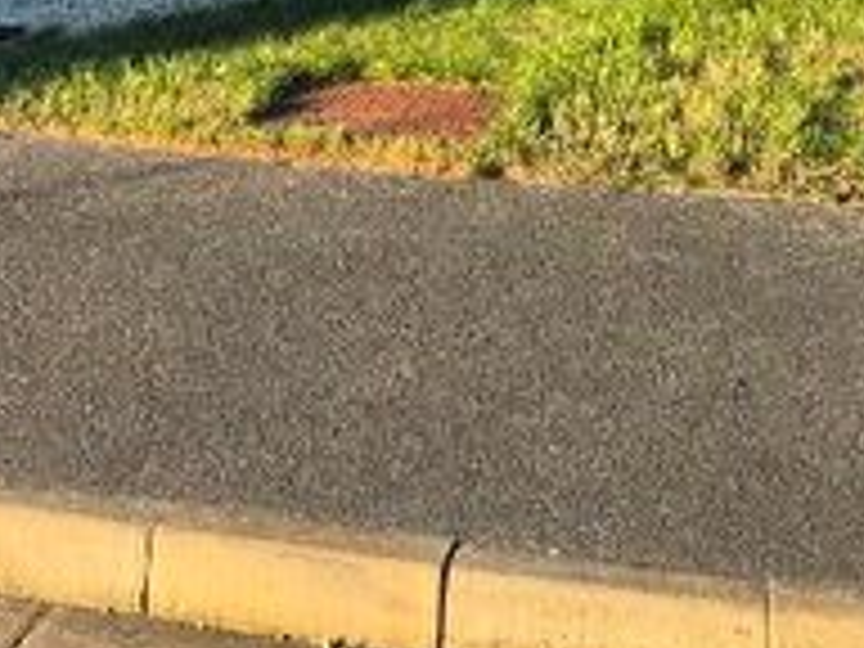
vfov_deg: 15.3
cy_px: -488
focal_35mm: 84
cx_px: 310
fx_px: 2097
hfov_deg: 23.2
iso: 25
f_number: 1.8
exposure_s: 1/634
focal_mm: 5.4
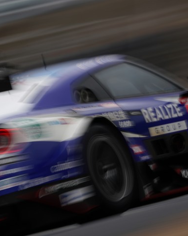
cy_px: 118
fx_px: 3730
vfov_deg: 3.6
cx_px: 136
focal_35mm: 536
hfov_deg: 2.9
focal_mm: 379
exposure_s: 1/15
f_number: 20
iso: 100
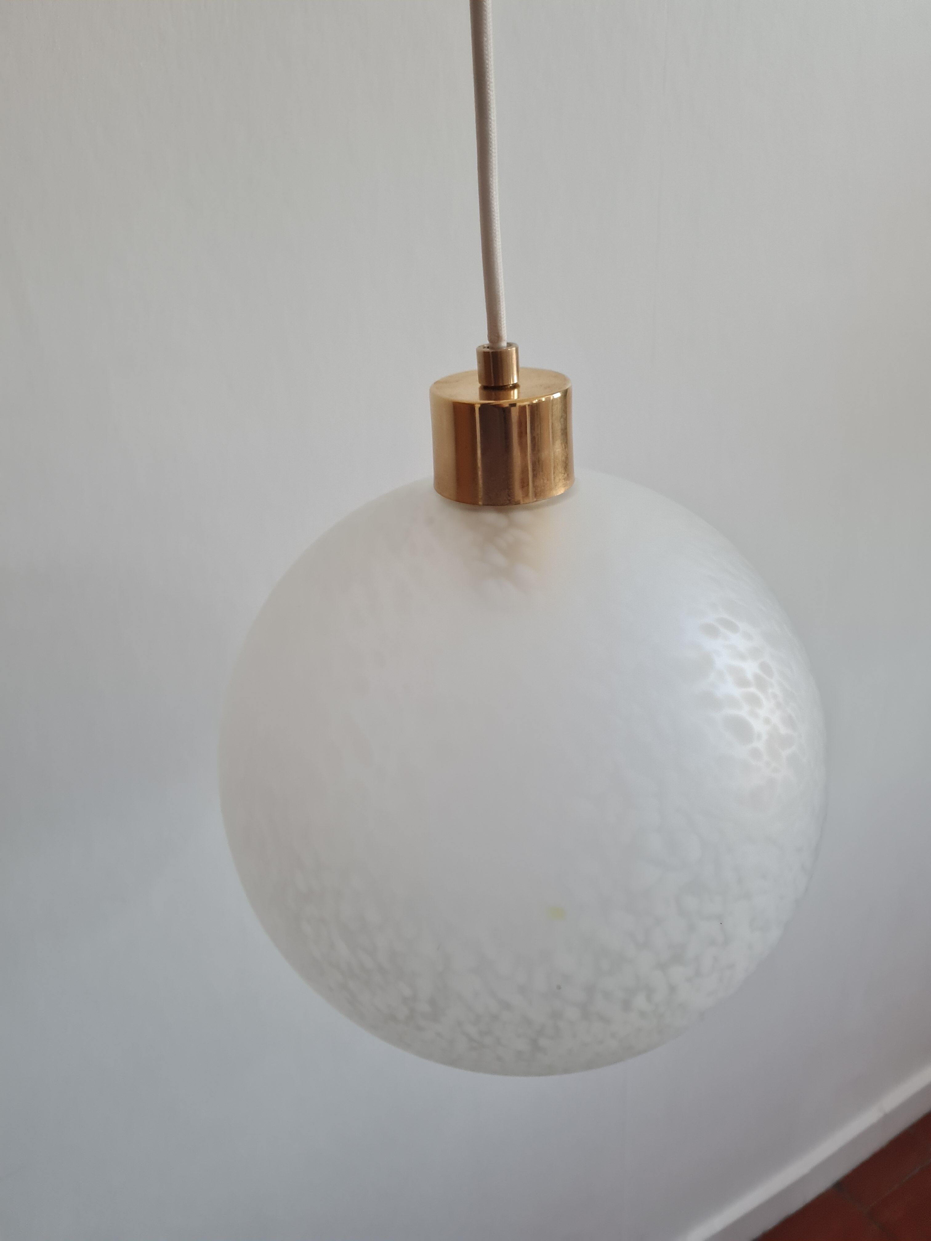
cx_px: 466
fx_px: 932
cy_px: 620
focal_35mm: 26
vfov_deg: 67.3
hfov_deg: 53.1
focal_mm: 5.4
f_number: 1.8
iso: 250
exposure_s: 1/100
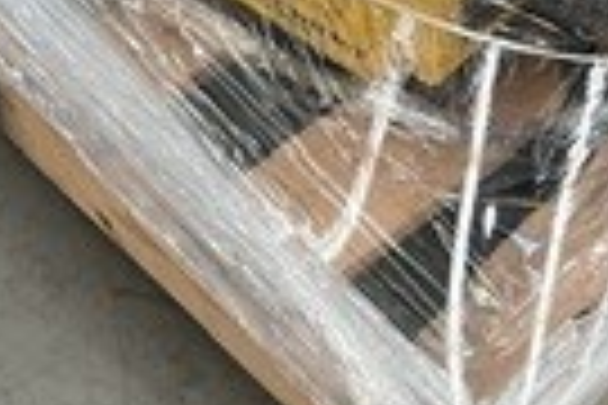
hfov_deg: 14.1
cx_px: 658
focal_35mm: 143
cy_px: -396
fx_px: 2415
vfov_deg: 9.0
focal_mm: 3
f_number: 1.8
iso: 50
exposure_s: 1/120
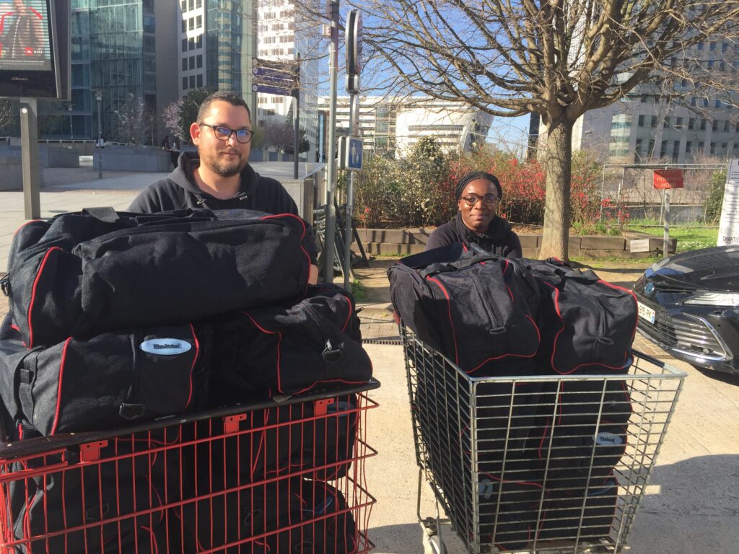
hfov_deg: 61.7
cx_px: 370
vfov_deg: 48.2
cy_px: 277
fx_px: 619
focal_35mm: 29
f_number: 2.2
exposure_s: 1/898
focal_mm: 4.15
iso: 32
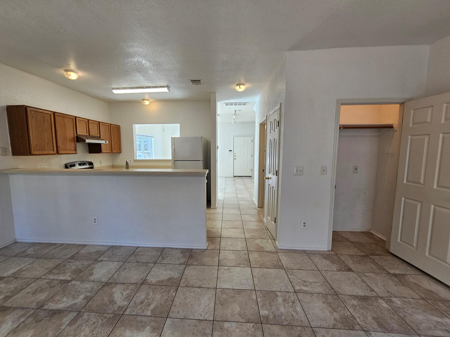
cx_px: 210
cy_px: 170
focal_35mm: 14
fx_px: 182
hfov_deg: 101.9
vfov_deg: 85.7
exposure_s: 1/60
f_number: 2.2
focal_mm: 2.2
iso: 80
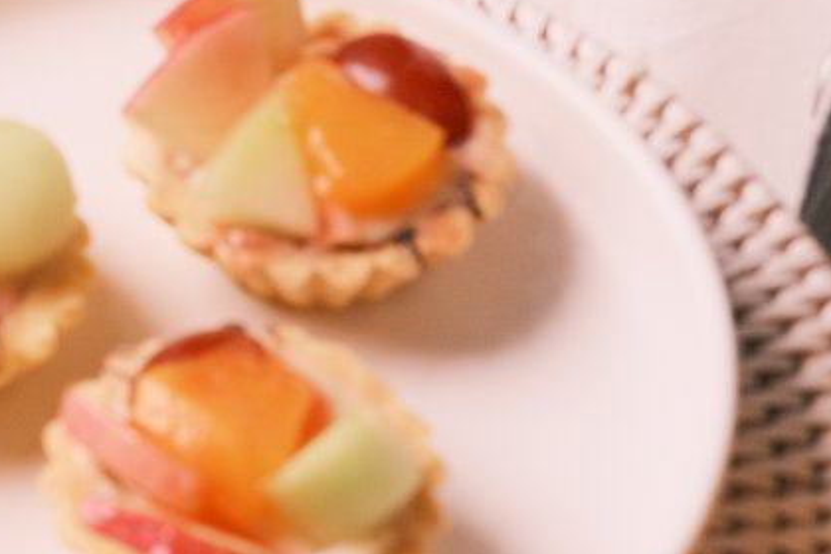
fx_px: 4662
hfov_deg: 9.6
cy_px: -430
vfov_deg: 6.6
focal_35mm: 202
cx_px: -750
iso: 640
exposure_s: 1/160
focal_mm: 35
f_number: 7.1
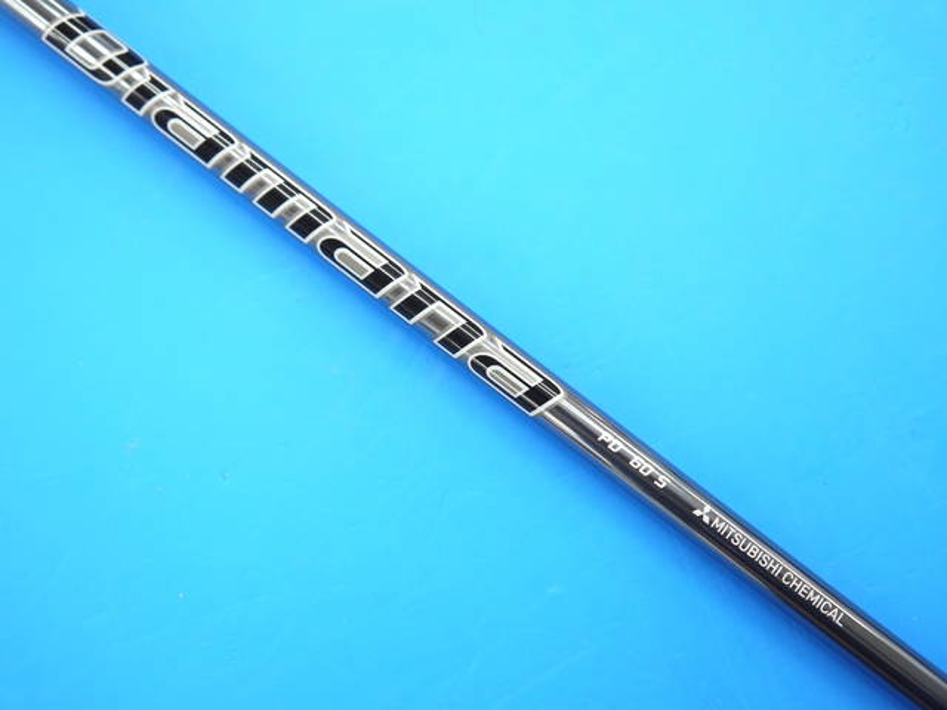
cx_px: 474
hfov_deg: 46.8
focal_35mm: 40
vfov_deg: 36.0
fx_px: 1094
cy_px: 355
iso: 320
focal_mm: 20
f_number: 4.2
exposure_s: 1/60
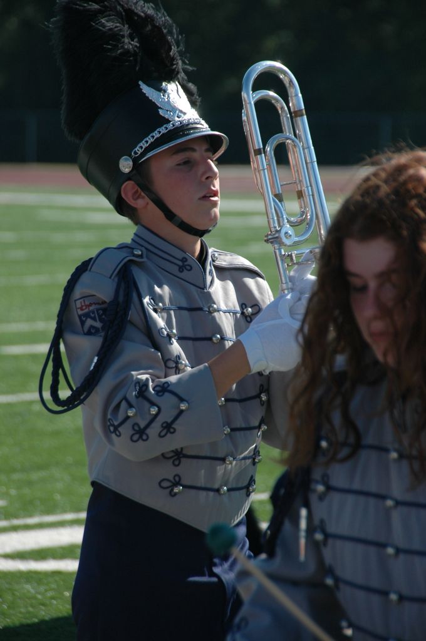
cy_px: 320
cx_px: 213
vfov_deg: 6.9
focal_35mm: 300
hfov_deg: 4.6
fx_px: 5339
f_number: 6.3
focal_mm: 200
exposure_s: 1/640
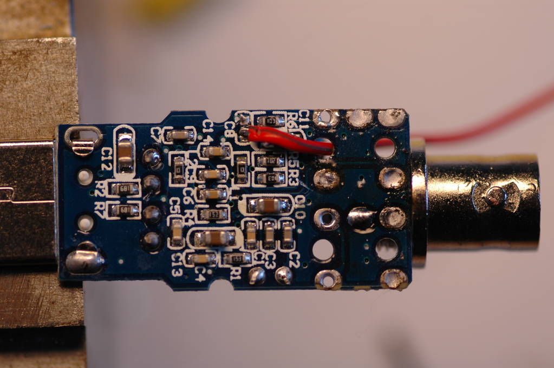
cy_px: 184
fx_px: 2421
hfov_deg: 13.1
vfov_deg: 8.7
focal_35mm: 158
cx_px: 277
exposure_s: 1/200
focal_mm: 105
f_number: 3.5
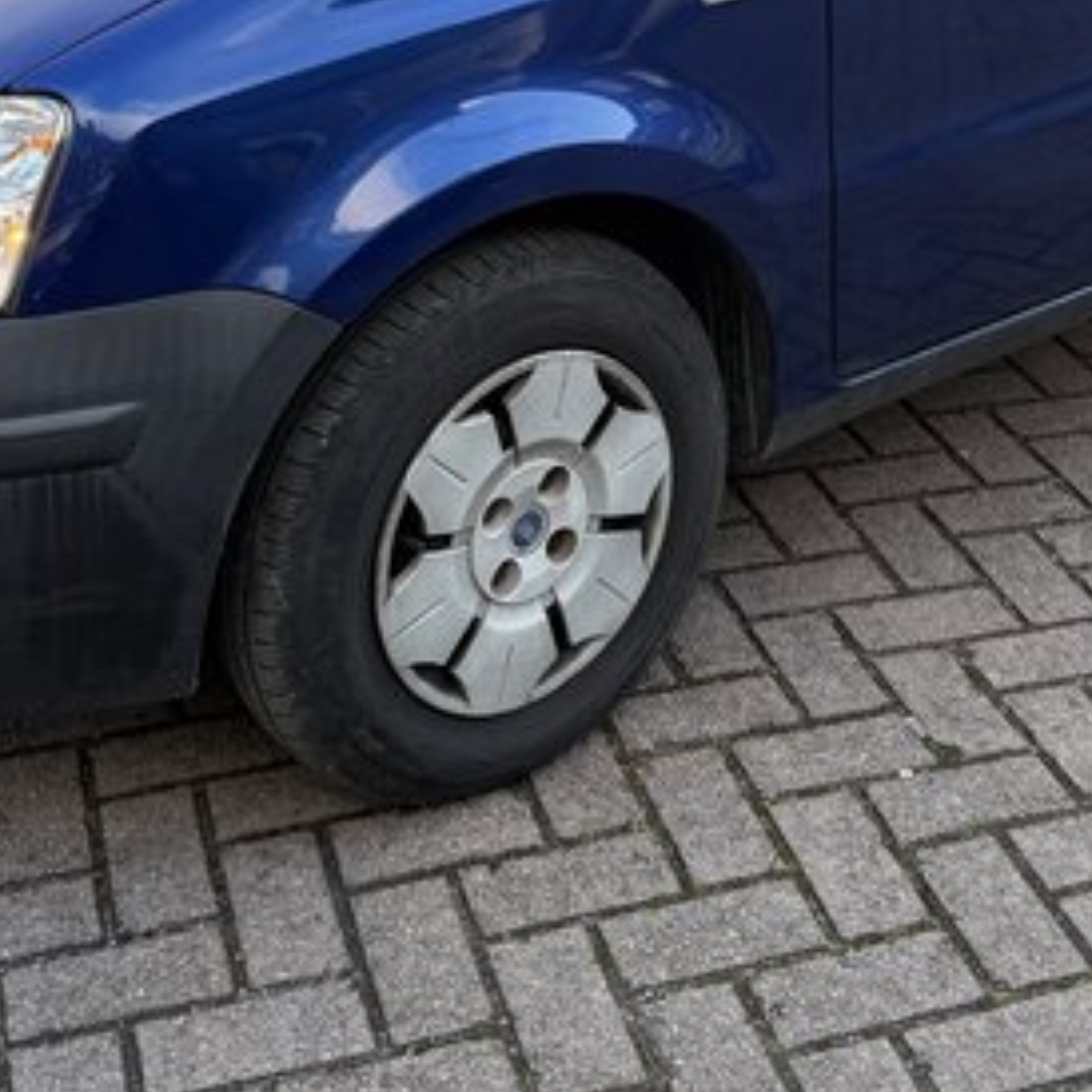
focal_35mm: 62
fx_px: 2213
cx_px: 646
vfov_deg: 26.3
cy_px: 16
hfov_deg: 27.7
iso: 100
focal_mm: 6.76
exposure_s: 1/265
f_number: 1.78
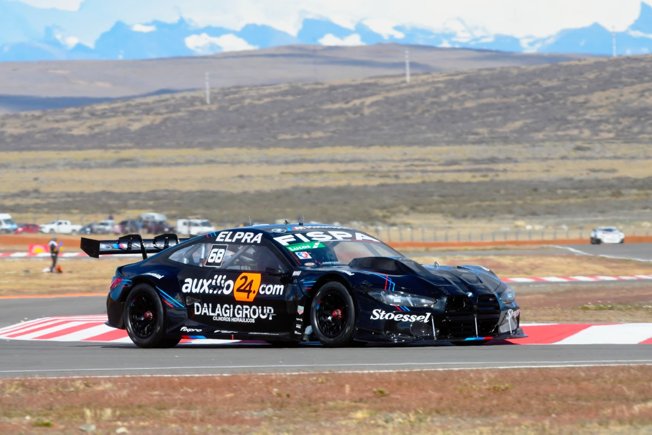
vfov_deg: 3.1
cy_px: 218
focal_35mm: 450
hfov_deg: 4.6
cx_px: 326
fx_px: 8149
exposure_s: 1/500
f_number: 13
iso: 200
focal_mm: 300
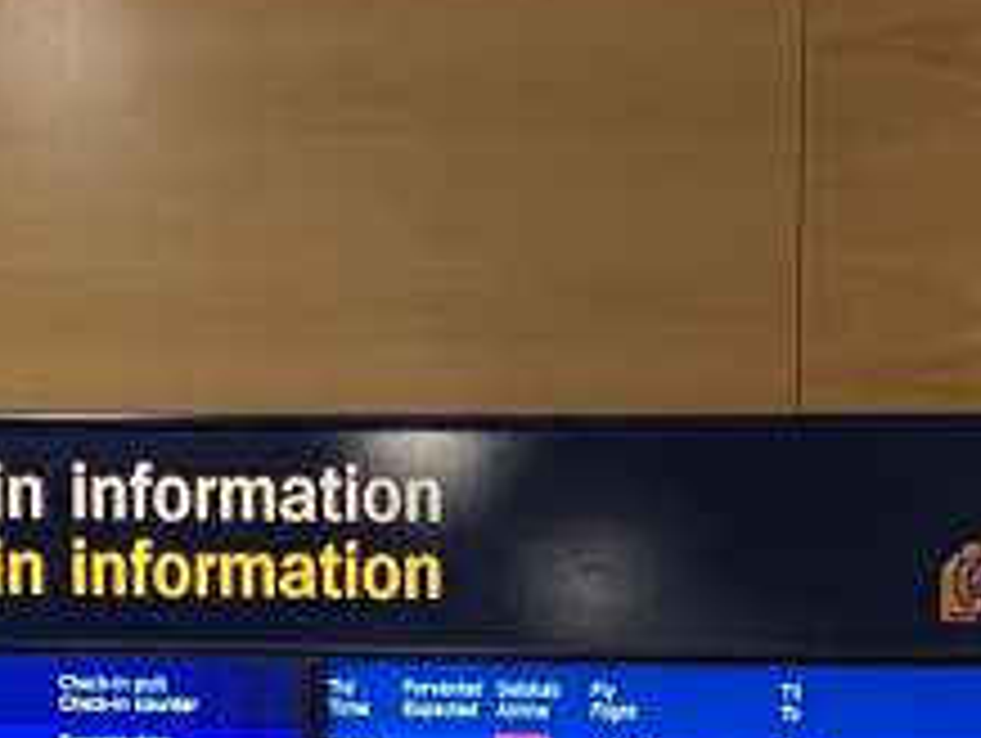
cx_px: 734
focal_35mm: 143
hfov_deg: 13.7
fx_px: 4057
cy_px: 1674
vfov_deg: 9.4
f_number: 1.8
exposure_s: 1/50
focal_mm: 4.25
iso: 400
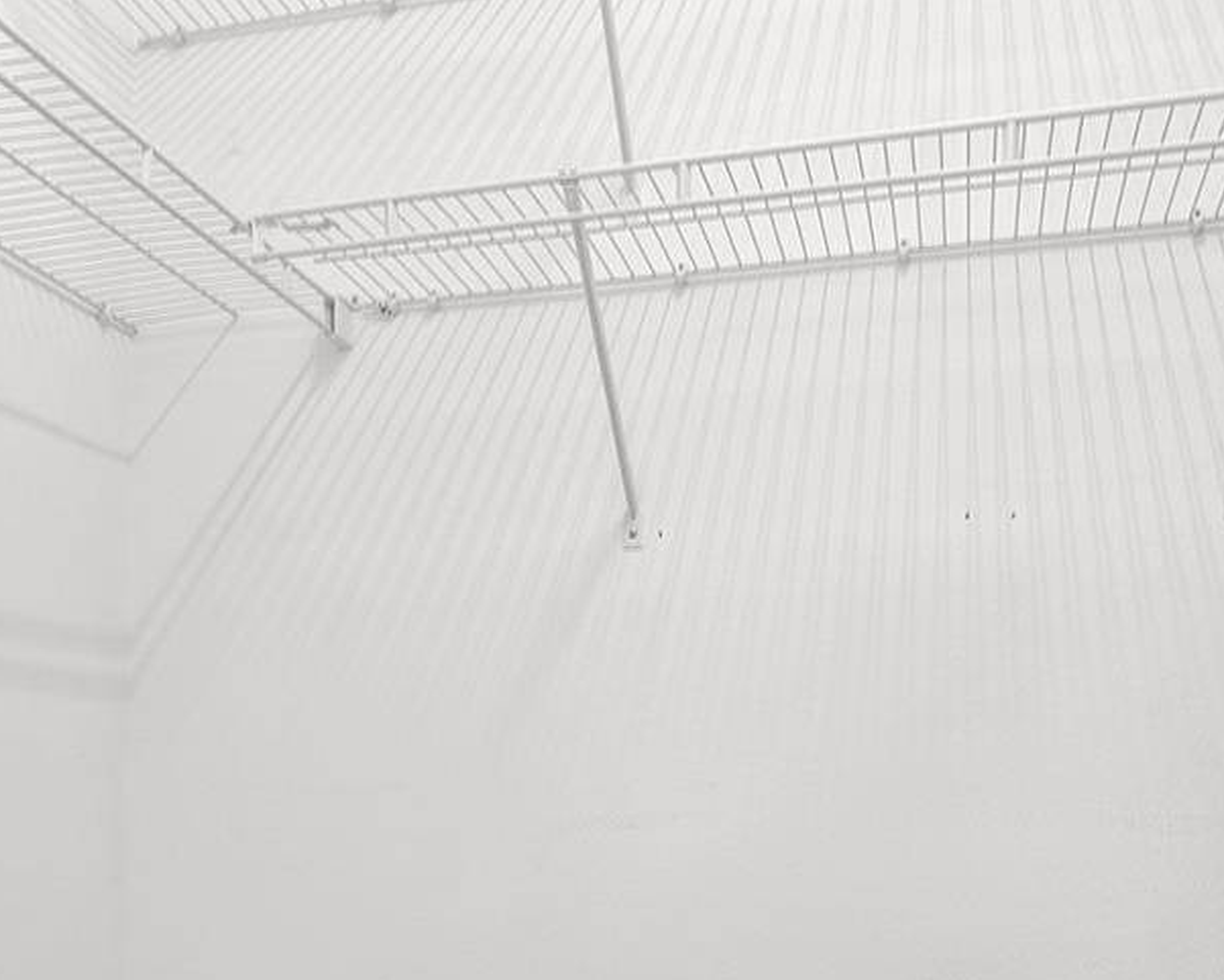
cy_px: 823
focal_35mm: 40
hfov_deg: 45.7
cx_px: 542
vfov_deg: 35.8
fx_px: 1449
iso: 800
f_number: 9
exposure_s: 1/8
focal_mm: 16
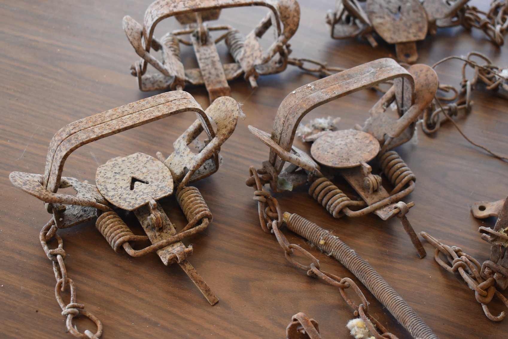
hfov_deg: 35.0
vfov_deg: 23.8
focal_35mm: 57
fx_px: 805
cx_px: 254
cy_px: 170
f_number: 4.8
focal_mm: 38
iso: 1000
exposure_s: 1/125
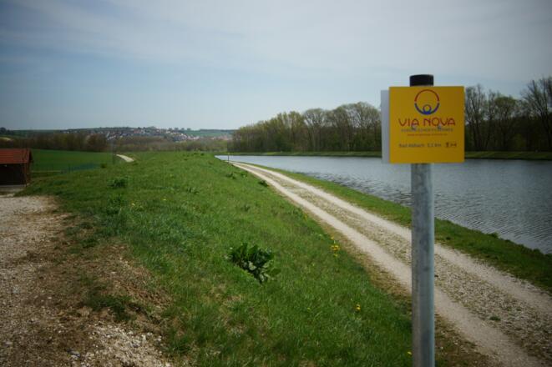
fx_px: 644
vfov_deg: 31.9
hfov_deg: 46.4
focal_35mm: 42
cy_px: 184
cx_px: 276
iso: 100
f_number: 8
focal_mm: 28
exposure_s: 1/800
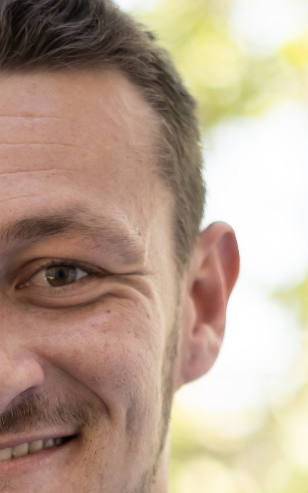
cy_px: 773
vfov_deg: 8.5
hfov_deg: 5.5
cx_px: -102
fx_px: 3208
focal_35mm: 239
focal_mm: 50
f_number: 1.8
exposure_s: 1/640
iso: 200
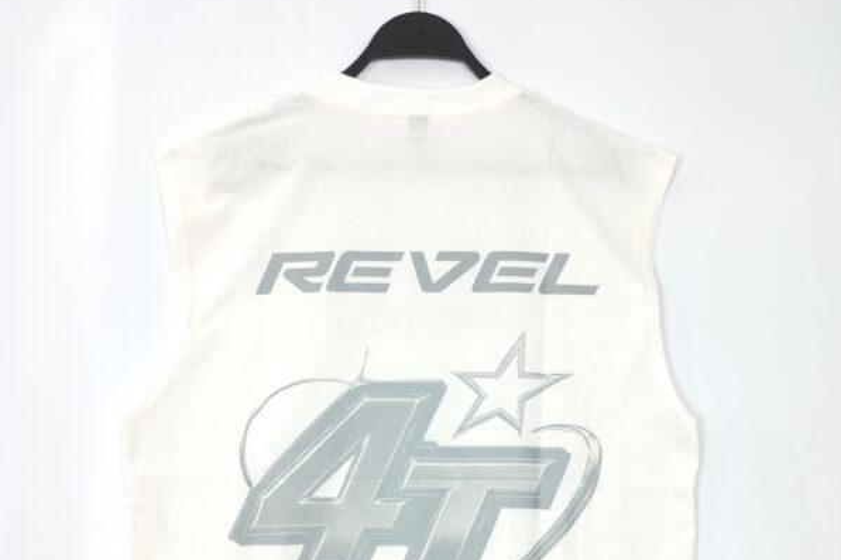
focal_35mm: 39
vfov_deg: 32.9
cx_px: 422
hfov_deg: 49.6
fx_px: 911
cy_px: 473
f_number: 1.8
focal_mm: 4.27
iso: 100
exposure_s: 1/15
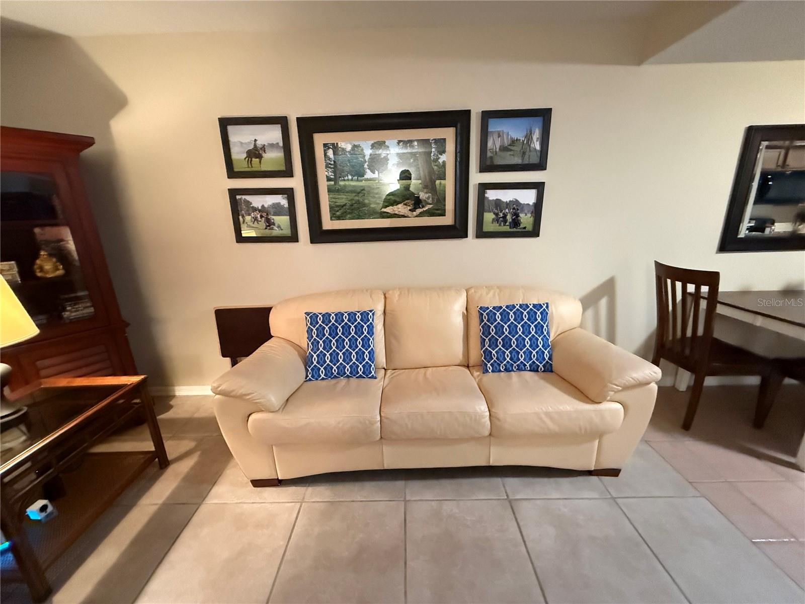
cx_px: 402
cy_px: 302
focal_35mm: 14
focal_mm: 2.22
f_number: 2.2
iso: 1250
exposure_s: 1/60
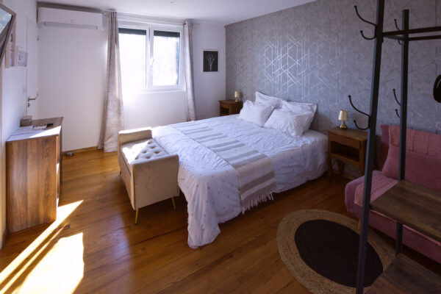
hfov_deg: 95.0
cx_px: 220
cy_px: 147
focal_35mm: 16
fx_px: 202
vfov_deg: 72.1
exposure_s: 1/250
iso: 800
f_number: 8
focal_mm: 11
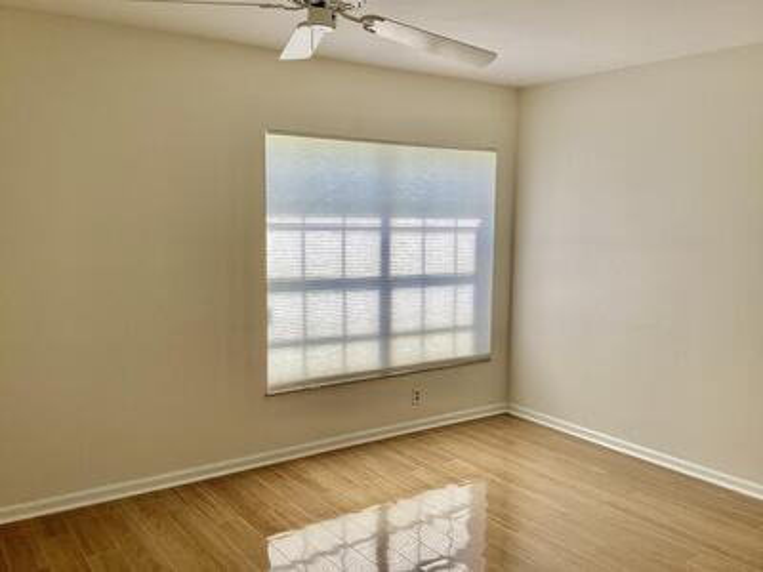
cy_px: 286
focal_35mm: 31
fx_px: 683
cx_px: 382
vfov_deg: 45.4
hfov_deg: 58.4
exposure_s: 1/431
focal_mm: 3.3
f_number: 2.4
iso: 25
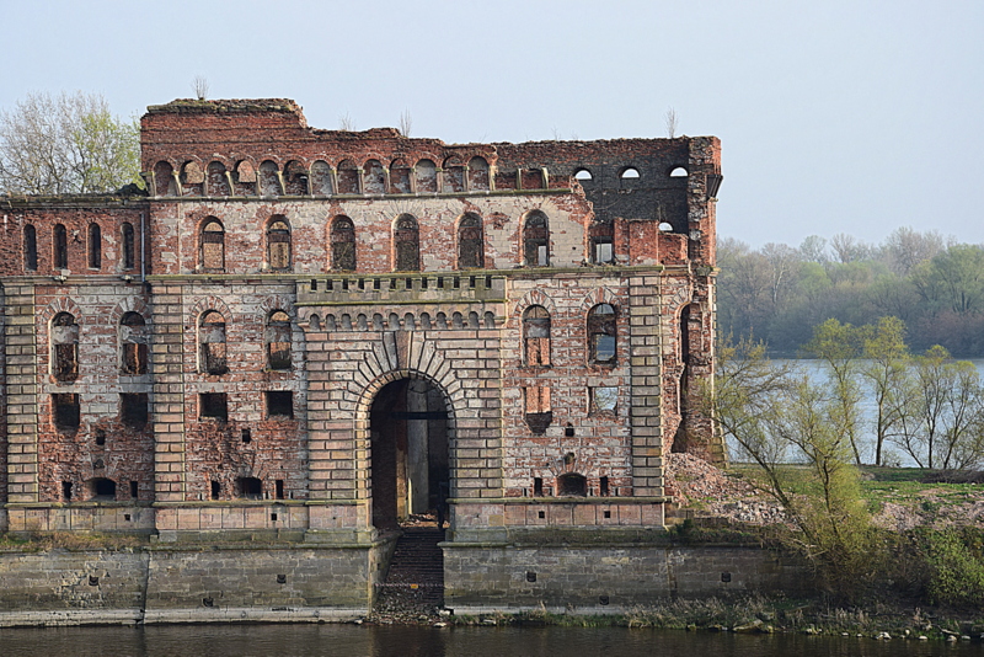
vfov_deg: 11.4
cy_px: 328
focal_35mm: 120
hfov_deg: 17.1
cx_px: 492
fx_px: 3281
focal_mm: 80
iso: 400
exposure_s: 1/200
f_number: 10
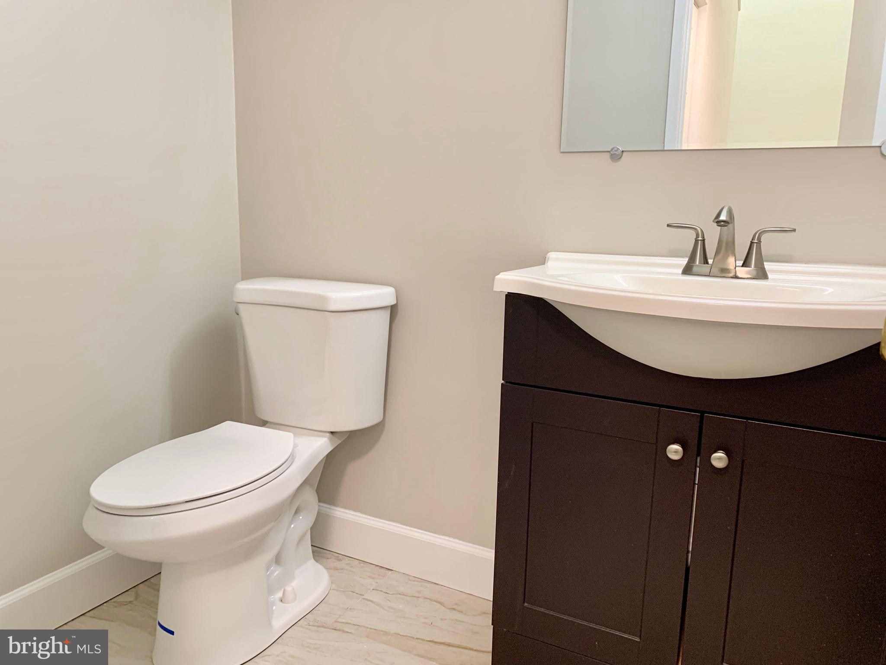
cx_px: 443
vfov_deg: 53.1
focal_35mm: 26
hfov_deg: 67.3
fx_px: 665
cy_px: 332
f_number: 1.8
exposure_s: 1/60
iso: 125
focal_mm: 4.25
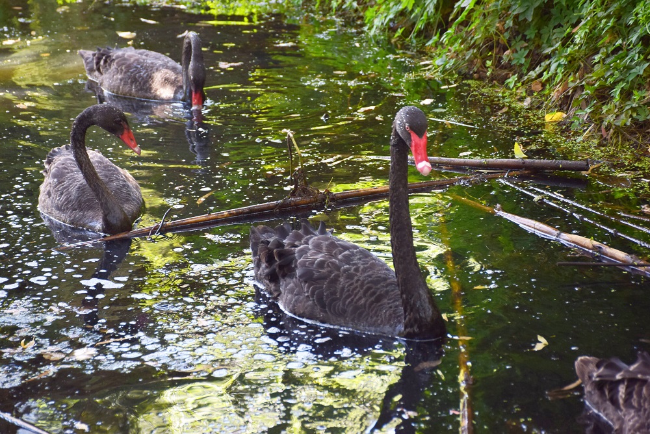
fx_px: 2168
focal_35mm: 120
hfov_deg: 17.1
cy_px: 217
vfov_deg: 11.4
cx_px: 325
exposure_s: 1/100
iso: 200
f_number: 5.6
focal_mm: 80
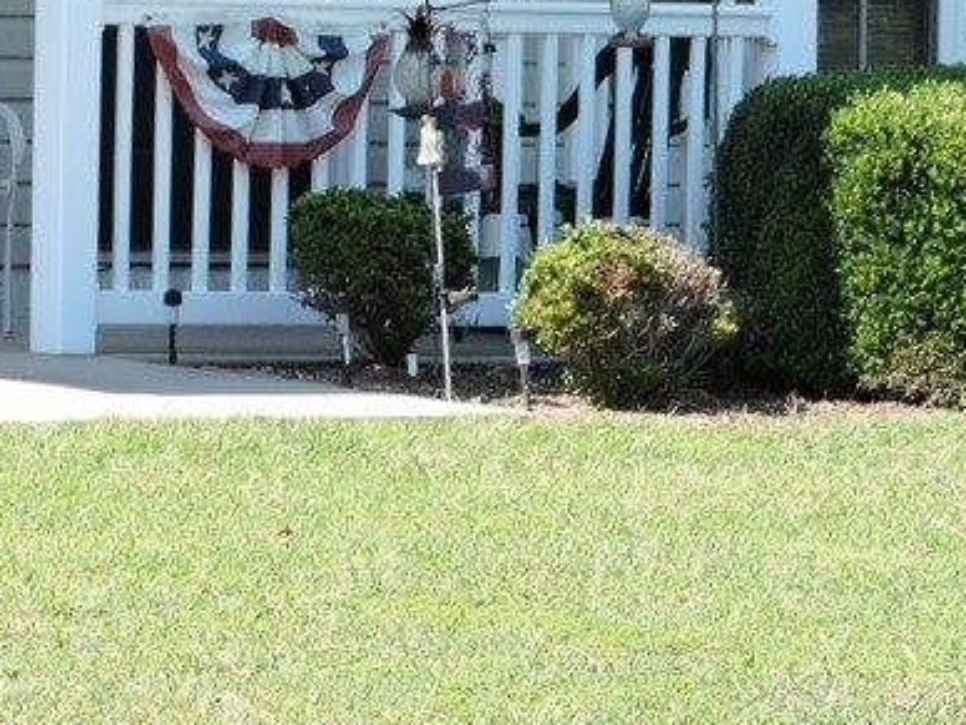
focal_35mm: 383
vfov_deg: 3.9
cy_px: -157
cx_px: 124
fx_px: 10688
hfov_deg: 5.2
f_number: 4.4
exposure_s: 1/200
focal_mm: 25.9
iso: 100
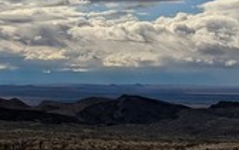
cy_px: -89
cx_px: -95
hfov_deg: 11.7
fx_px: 1127
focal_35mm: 173
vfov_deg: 7.4
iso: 51
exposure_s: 1/15152
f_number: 1.85
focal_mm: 6.81
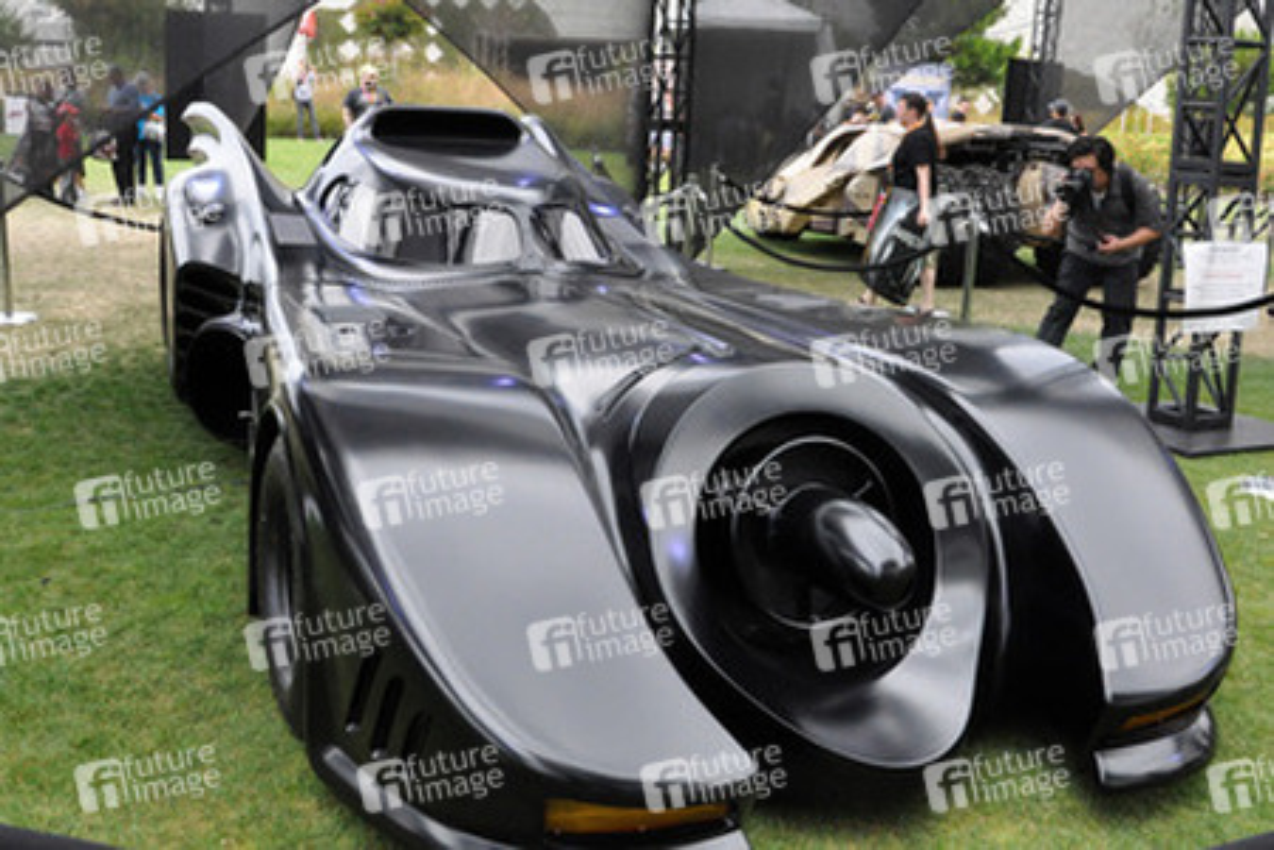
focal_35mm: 27
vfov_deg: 47.9
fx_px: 955
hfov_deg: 67.4
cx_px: 637
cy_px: 425
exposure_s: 1/500
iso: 2000
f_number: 11
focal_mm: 18
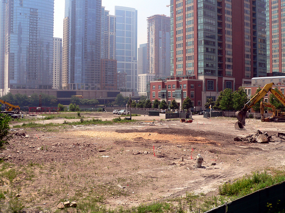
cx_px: 142
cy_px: 106
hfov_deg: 51.4
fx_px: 296
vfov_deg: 39.7
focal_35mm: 36
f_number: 4.6
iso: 80
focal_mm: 6
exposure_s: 1/500
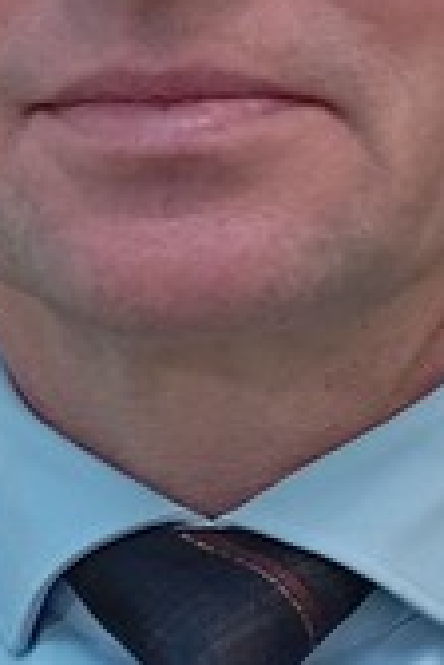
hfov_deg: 7.7
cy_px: 455
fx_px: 3274
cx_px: 0
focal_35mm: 177
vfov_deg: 11.6
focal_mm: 4.25
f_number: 1.8
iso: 161
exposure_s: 1/50
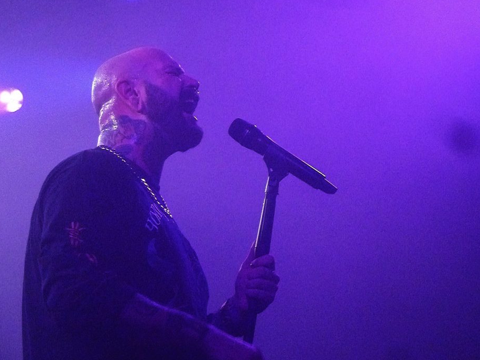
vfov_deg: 11.1
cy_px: 170
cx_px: 257
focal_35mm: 133
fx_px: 1844
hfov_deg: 14.8
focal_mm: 19.5
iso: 1600
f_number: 4.4
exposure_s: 1/250
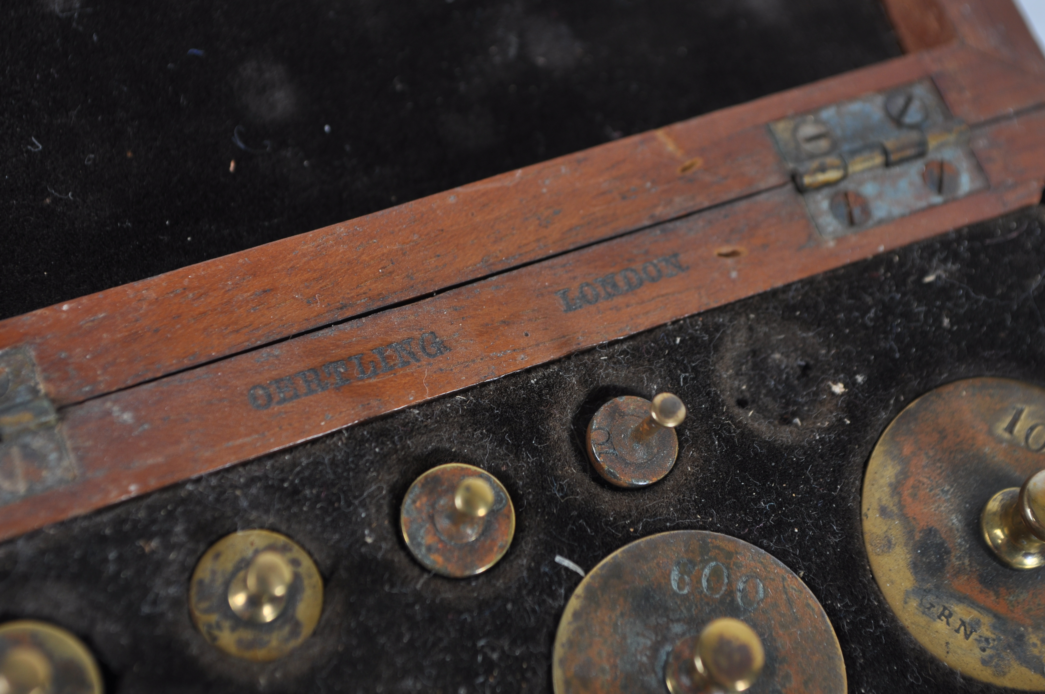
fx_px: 2087
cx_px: 522
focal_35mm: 72
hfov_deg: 28.1
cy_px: 347
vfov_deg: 18.9
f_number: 9
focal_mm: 48
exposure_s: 1/125
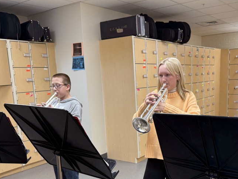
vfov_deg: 37.2
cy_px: 122
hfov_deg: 48.5
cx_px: 148
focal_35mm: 38
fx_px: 261
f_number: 1.78
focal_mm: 6.76
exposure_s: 1/120
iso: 160
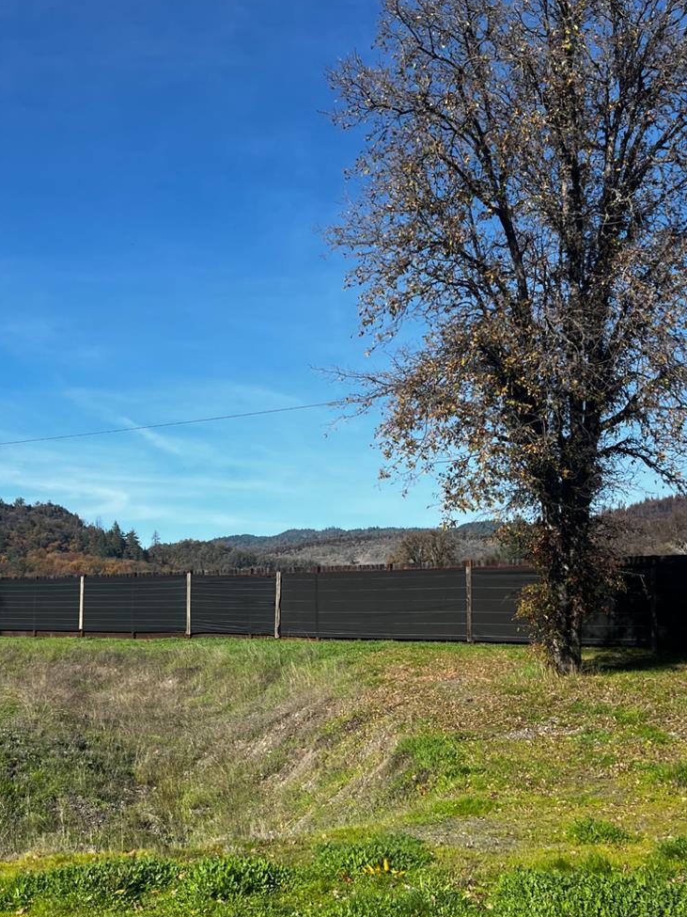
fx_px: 1059
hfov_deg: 35.9
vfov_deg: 46.8
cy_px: 455
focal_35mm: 40
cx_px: 359
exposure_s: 1/3571
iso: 50
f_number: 1.5
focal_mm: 5.7
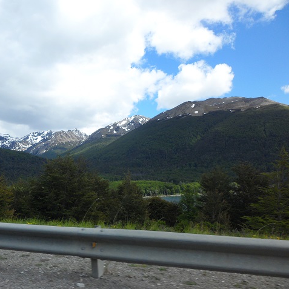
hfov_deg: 50.3
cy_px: 144
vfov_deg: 51.1
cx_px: 99
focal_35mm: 32
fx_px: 302
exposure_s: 1/750
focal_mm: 4.9
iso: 80
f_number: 3.5
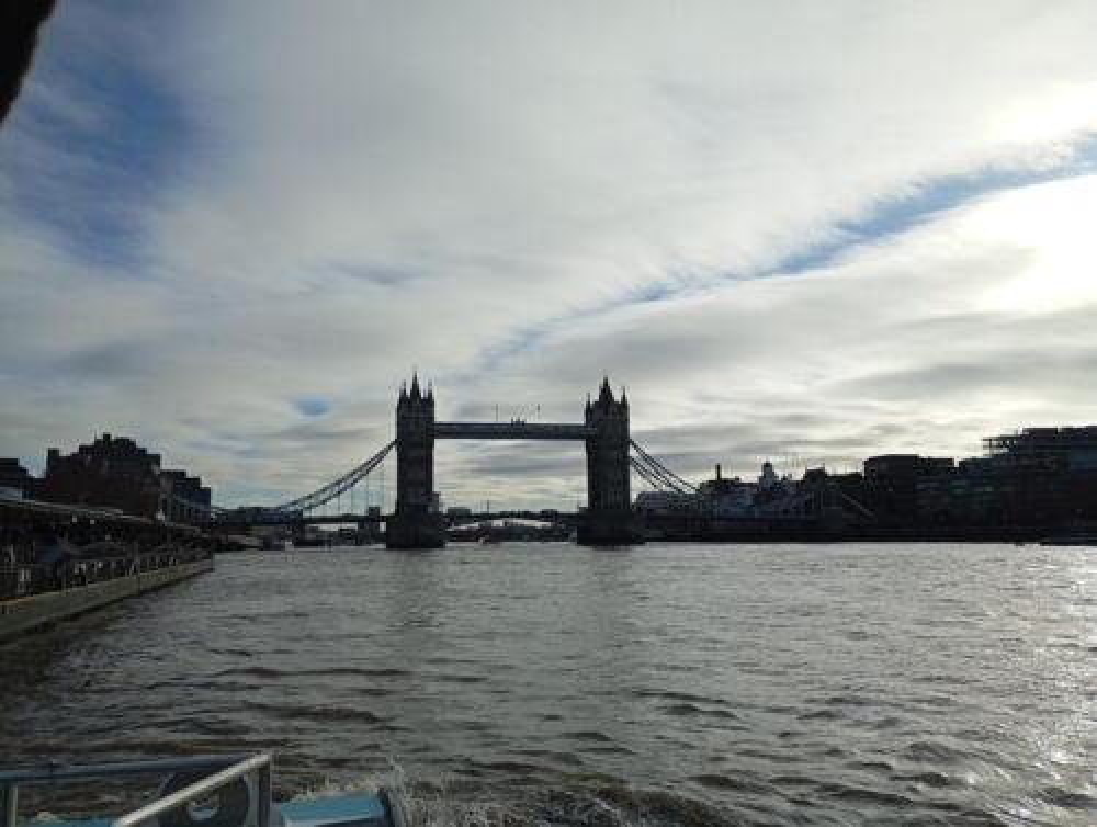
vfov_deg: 49.9
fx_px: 889
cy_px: 414
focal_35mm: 28
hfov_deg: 63.3
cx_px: 548
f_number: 1.8
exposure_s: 1/2110
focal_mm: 4.27
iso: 100
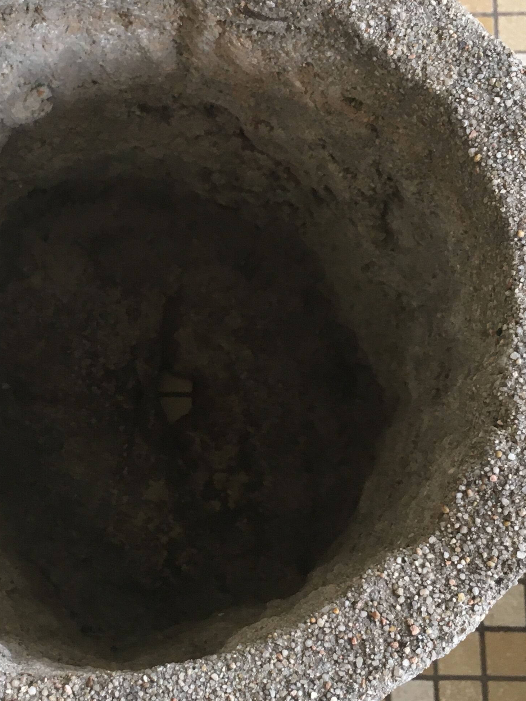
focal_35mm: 60
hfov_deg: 24.2
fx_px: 1215
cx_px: 142
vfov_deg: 32.2
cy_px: 336
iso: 80
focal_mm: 4.15
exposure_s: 1/33
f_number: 2.2
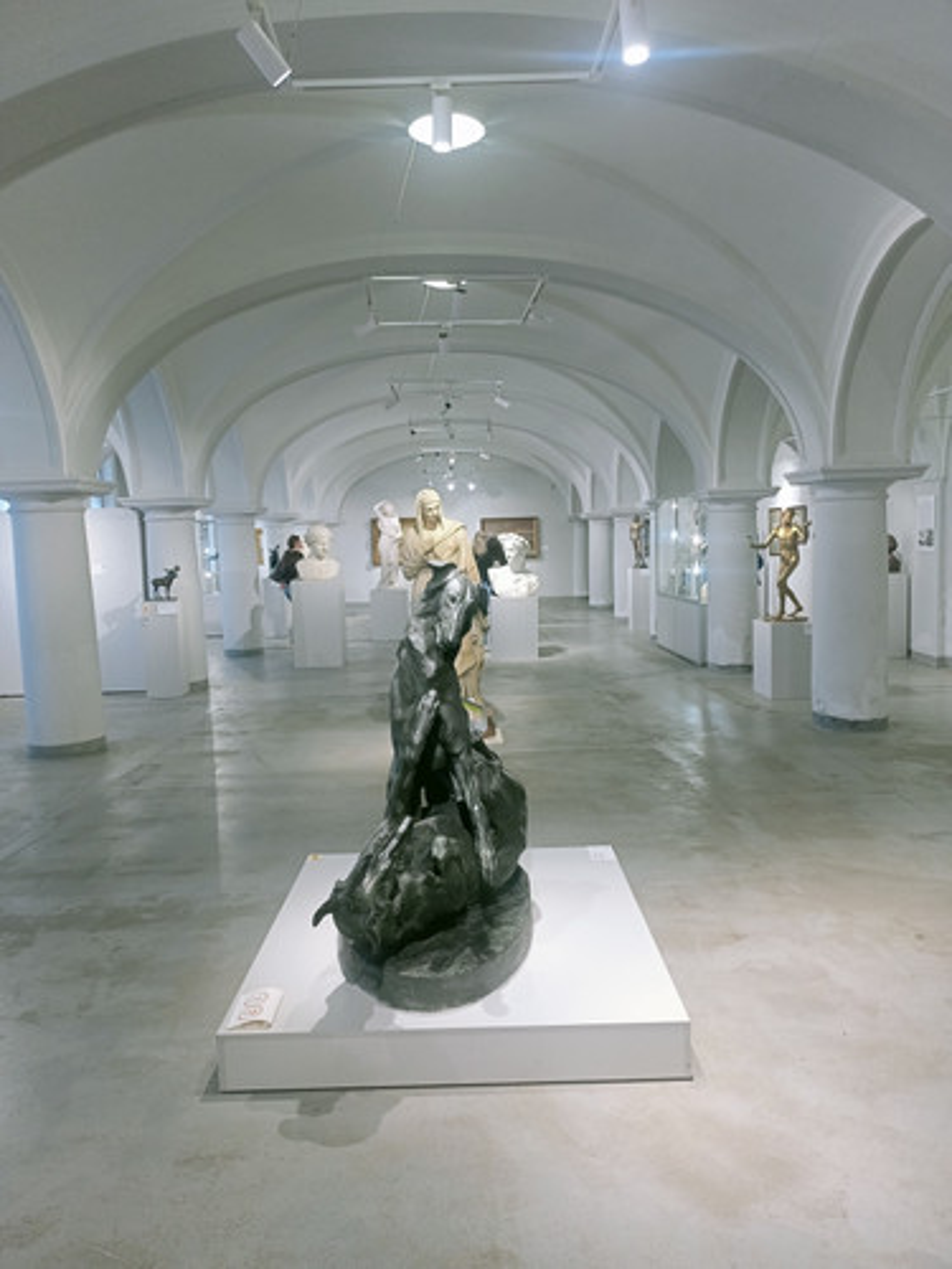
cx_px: 476
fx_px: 1027
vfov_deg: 63.4
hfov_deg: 49.7
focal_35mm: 28
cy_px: 634
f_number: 1.8
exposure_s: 1/100
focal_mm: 4.69
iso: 325
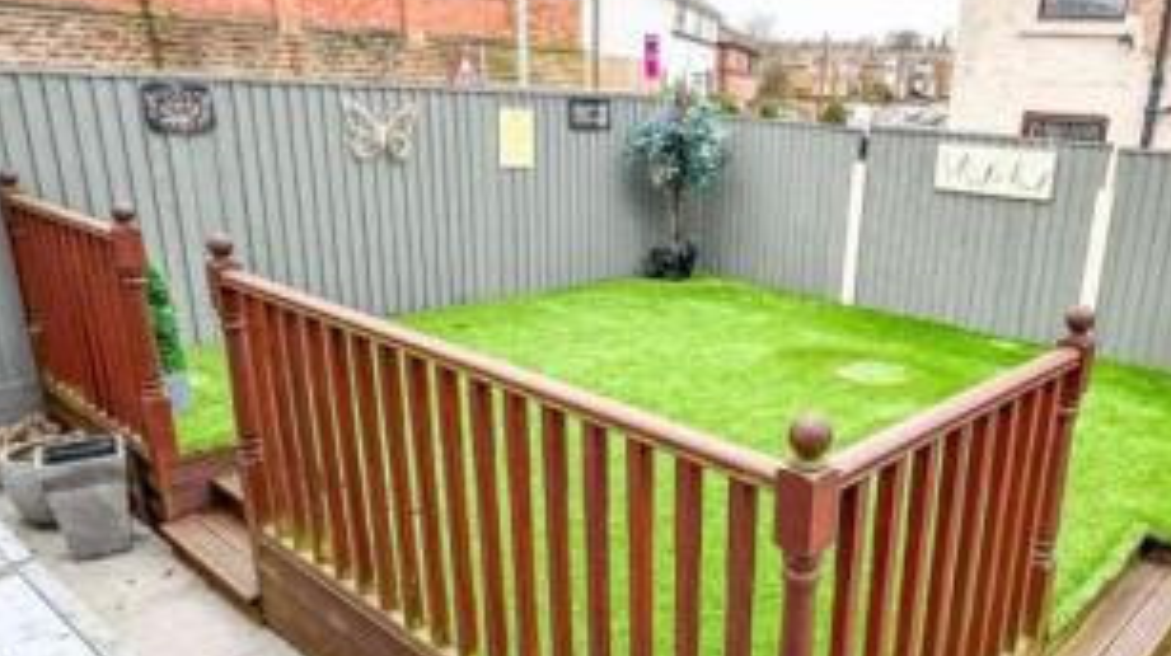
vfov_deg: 39.8
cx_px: 765
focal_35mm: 29
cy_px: 406
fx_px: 900
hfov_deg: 64.7
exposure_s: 1/100
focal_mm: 2.22
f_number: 2.2
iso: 160
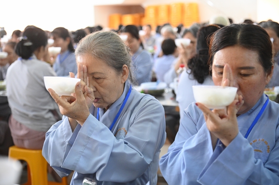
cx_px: 140
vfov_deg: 20.9
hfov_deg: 31.0
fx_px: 503
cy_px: 92
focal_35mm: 65
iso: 5000
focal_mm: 65
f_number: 4
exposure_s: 1/200
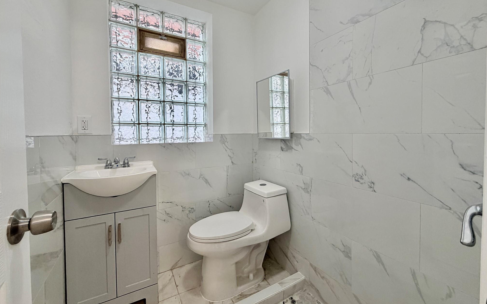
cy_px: 137
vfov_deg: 74.6
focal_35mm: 15
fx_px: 199
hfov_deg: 101.5
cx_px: 243
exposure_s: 1/120
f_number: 2.2
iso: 200
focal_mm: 2.22
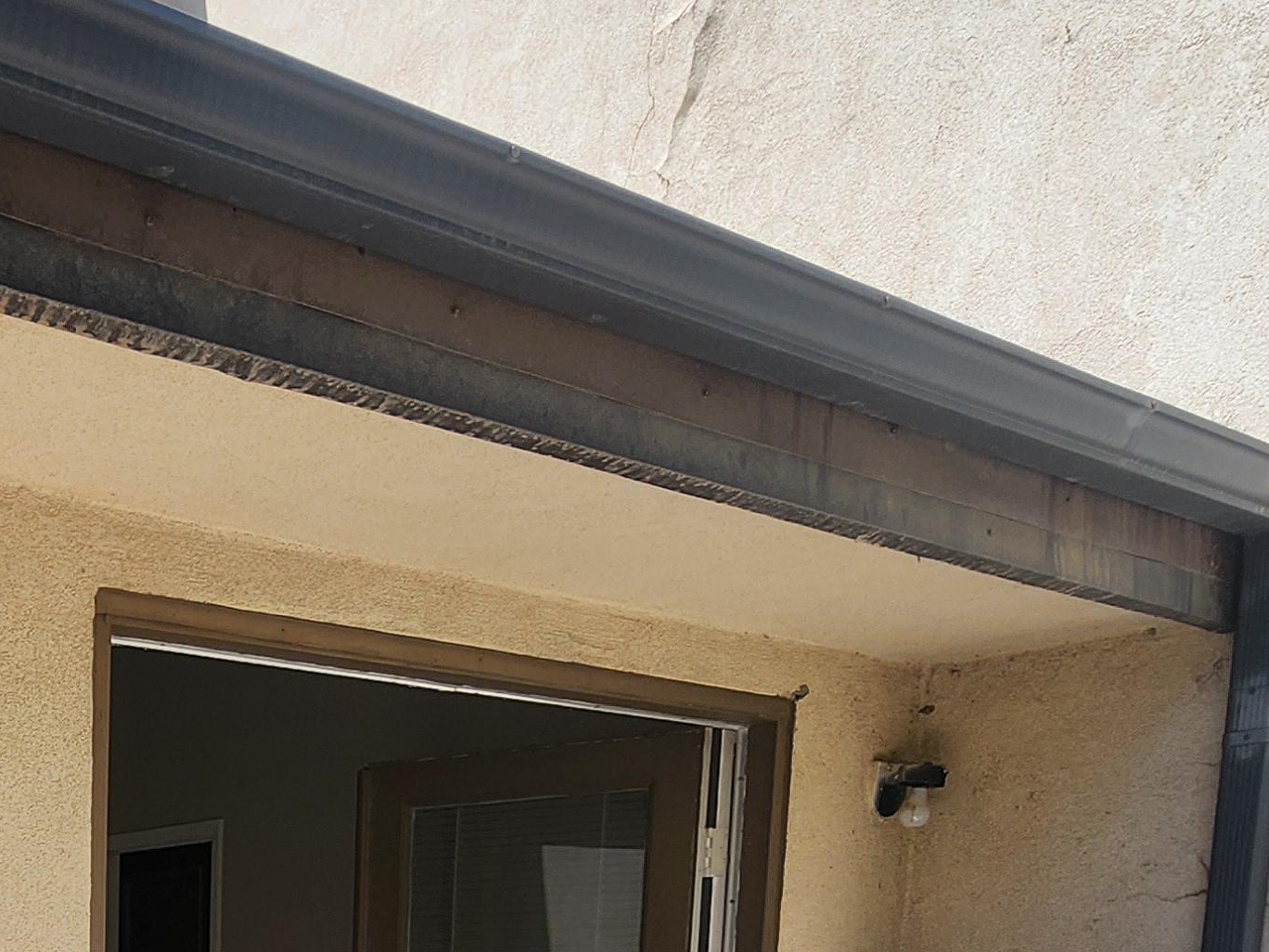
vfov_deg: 30.9
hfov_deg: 43.4
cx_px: 61
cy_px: 1184
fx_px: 1393
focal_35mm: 38
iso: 50
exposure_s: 1/1332
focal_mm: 2.2
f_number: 2.2
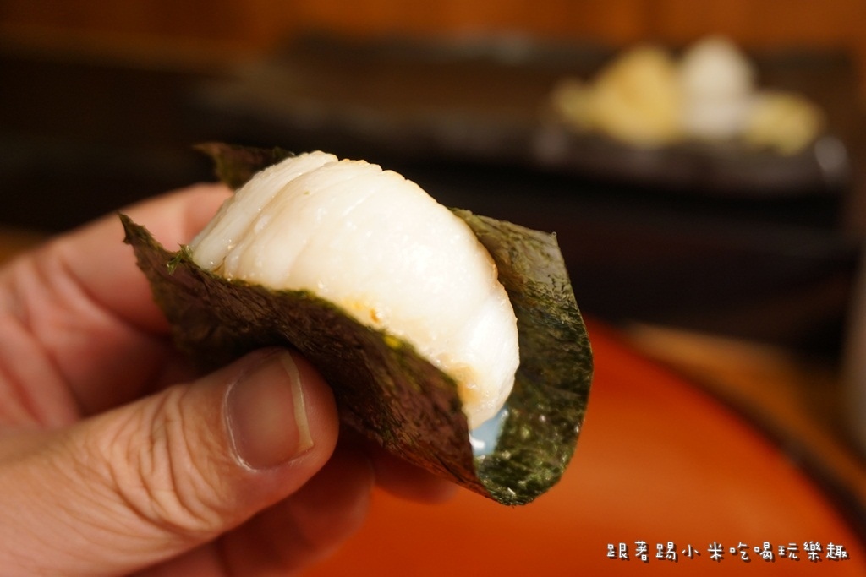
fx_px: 938
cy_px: 288
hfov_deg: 49.5
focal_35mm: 39
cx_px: 433
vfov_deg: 34.2
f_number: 4.5
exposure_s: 1/60
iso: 500
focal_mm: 26
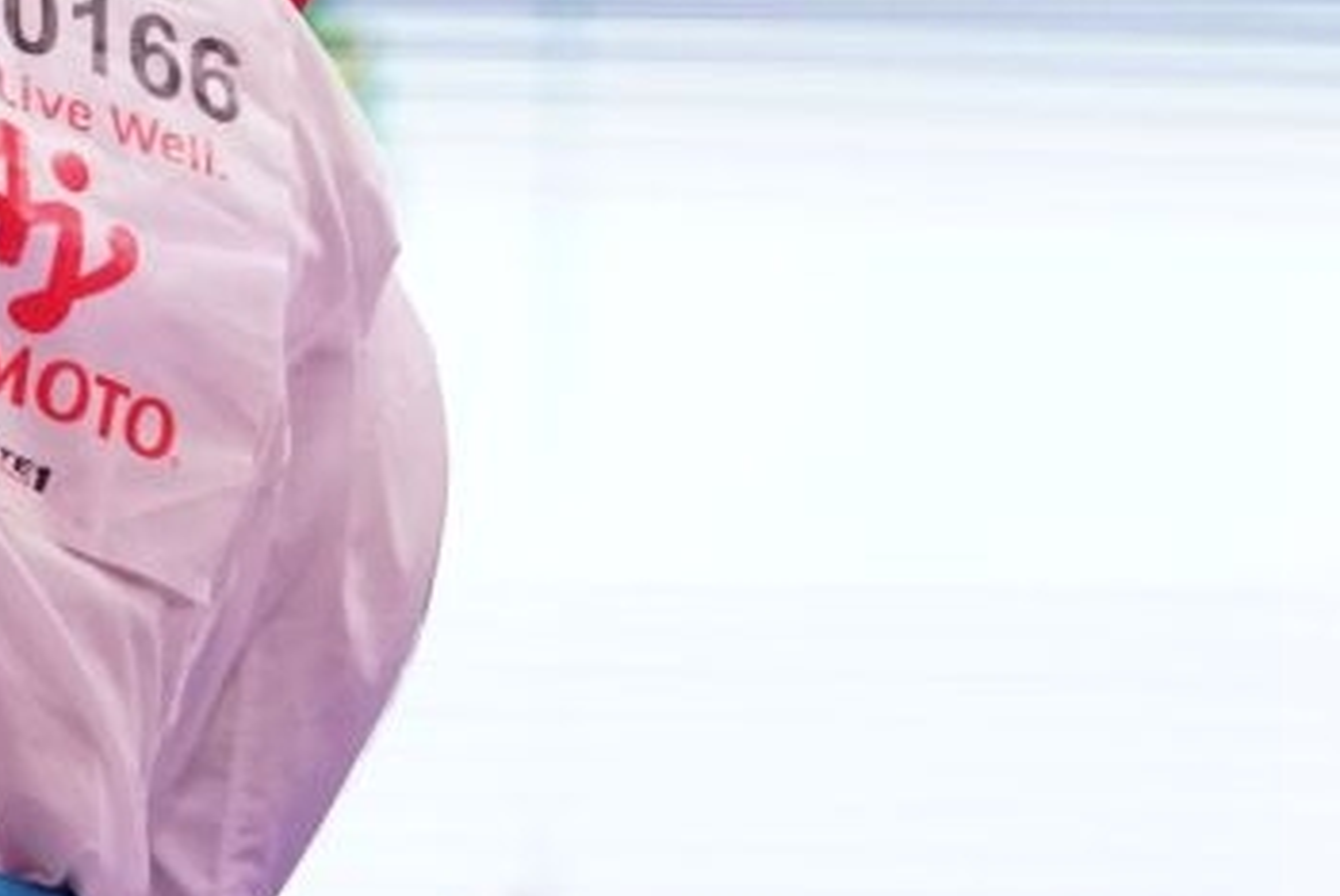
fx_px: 31962
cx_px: -957
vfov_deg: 1.6
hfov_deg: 2.4
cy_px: -739
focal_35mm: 858
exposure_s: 1/1000
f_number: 2.8
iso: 3200
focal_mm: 167
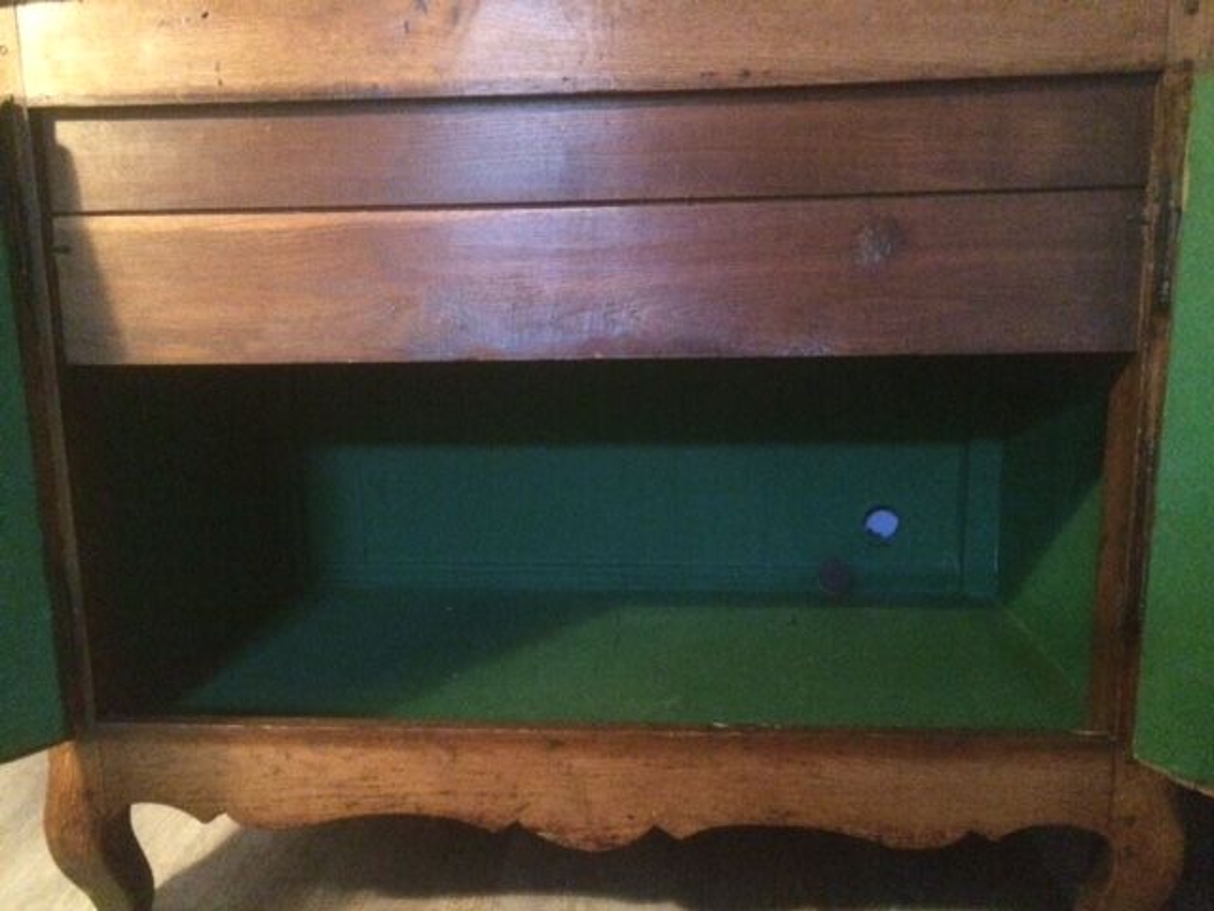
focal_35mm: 29
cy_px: 456
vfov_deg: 48.2
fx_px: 1017
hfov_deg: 61.7
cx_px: 607
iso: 1250
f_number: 2.2
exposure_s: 1/17
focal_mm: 4.15
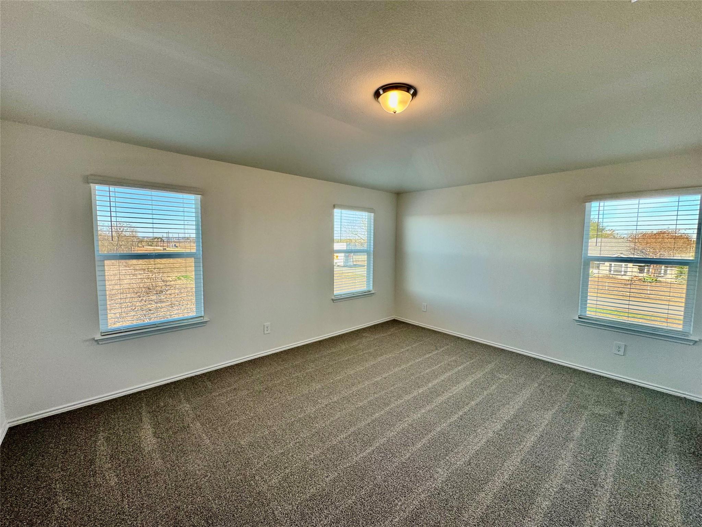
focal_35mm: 14
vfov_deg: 85.7
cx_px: 351
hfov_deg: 102.1
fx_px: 284
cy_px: 264
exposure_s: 1/120
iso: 100
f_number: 2.2
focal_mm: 2.22
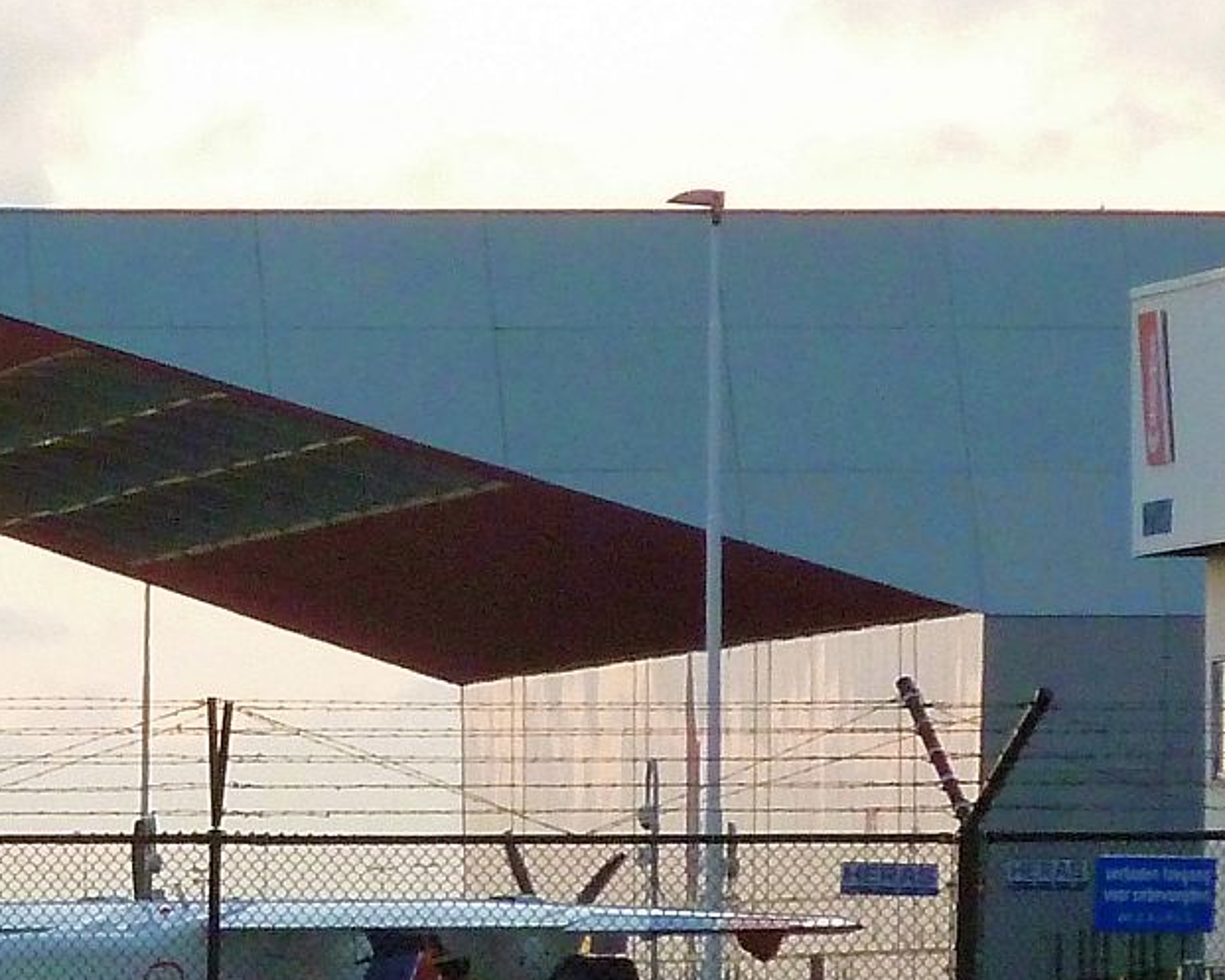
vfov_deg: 1.5
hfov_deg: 1.9
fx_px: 36406
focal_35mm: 1004
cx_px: 243
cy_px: 653
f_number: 4.9
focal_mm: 49.2
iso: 400
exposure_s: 1/50
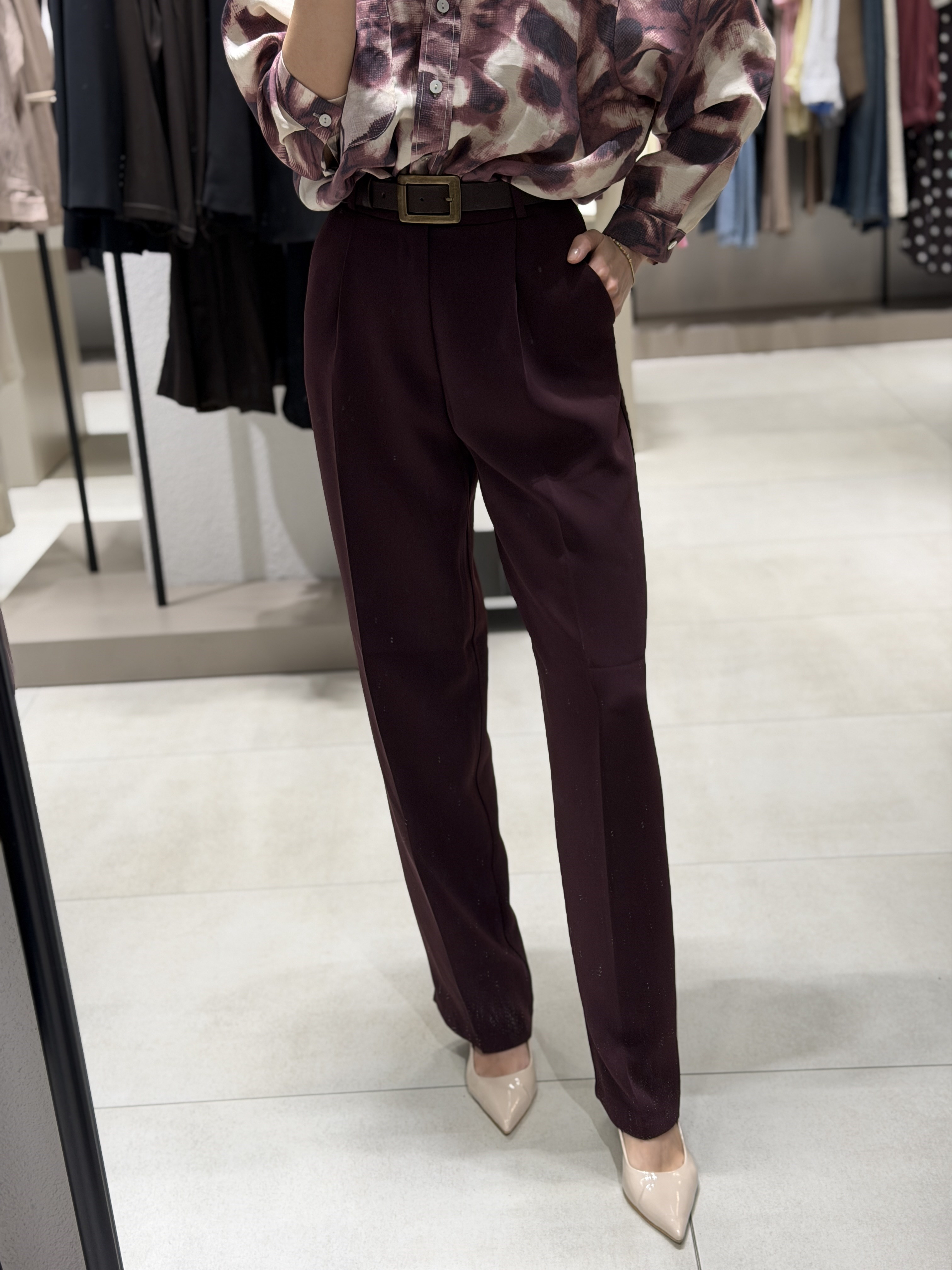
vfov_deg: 39.7
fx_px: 1760
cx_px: 476
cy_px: 635
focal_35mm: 48
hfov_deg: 30.3
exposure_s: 1/100
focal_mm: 6.76
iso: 64
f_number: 1.78
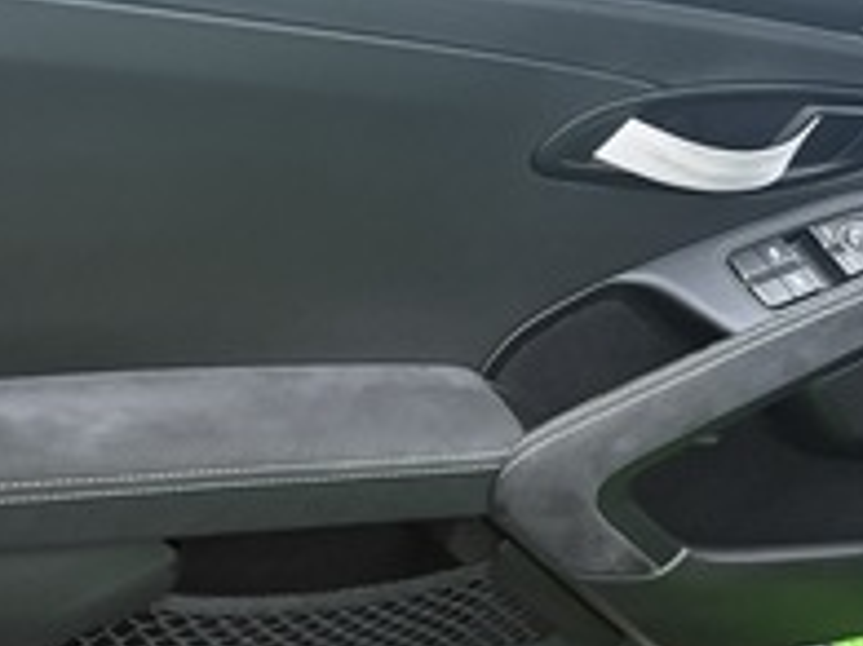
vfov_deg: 25.8
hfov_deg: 34.0
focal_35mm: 56
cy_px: 184
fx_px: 1395
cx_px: 266
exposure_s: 1/36
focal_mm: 5.96
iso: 640
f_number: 1.6
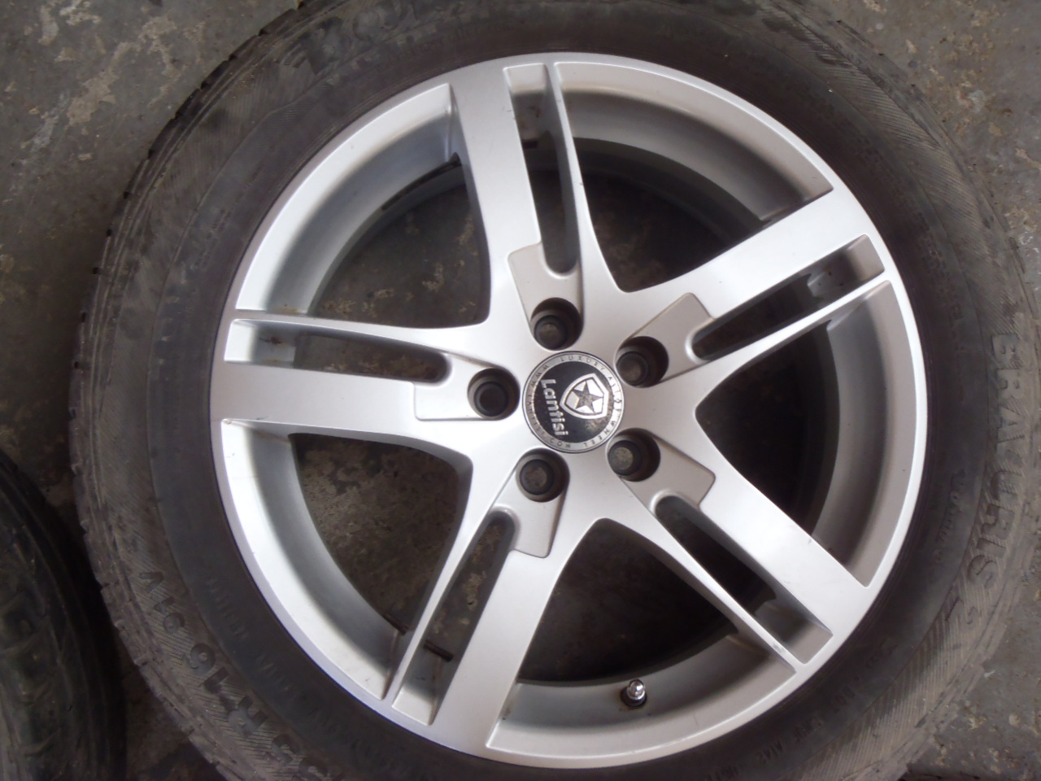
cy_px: 390
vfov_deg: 37.7
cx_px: 520
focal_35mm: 38
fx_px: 1143
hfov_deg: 49.0
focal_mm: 6.83
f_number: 4.6
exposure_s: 1/10
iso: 200
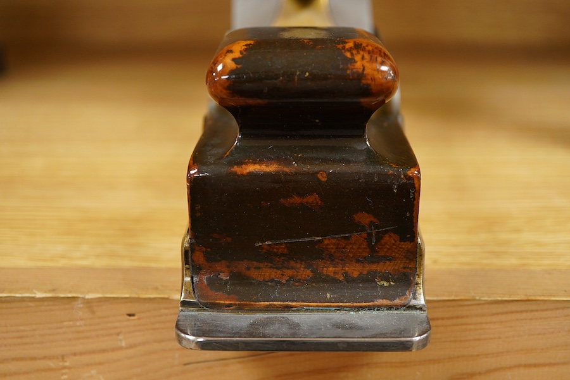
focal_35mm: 45
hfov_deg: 43.6
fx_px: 712
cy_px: 190
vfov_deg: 29.9
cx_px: 285
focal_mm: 30
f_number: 3.5
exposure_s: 1/125
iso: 1250
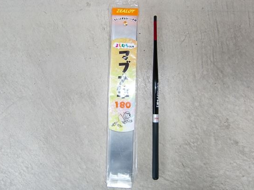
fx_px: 227
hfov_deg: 58.4
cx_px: 128
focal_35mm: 31
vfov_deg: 45.4
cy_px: 95
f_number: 2.6
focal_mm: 4.9
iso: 100
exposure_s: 1/80
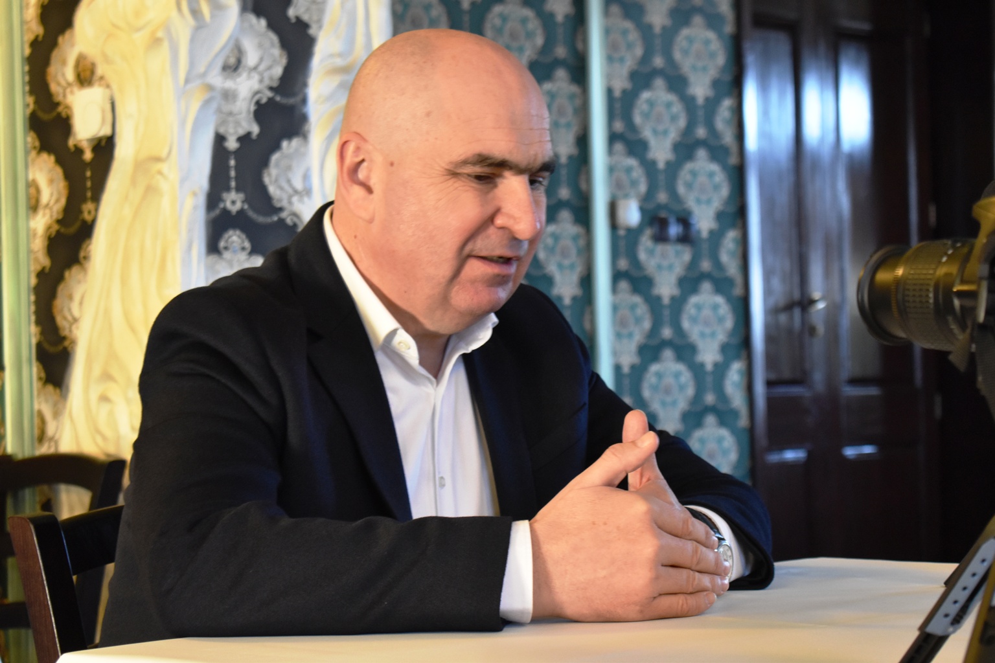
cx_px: 498
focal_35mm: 82
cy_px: 332
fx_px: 2280
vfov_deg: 16.6
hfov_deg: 24.6
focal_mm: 55
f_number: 5.6
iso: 1600
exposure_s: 1/20
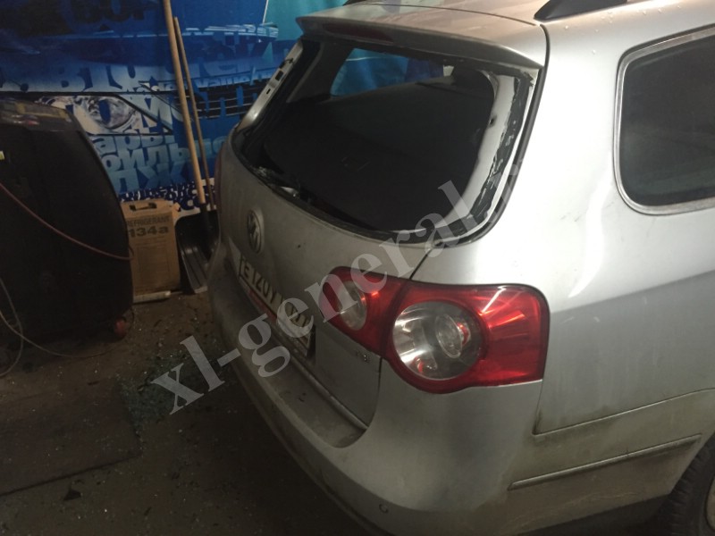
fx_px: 599
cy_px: 268
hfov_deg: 61.7
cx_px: 358
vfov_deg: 48.2
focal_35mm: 29
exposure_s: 1/33
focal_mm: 4.15
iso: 250
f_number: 2.2
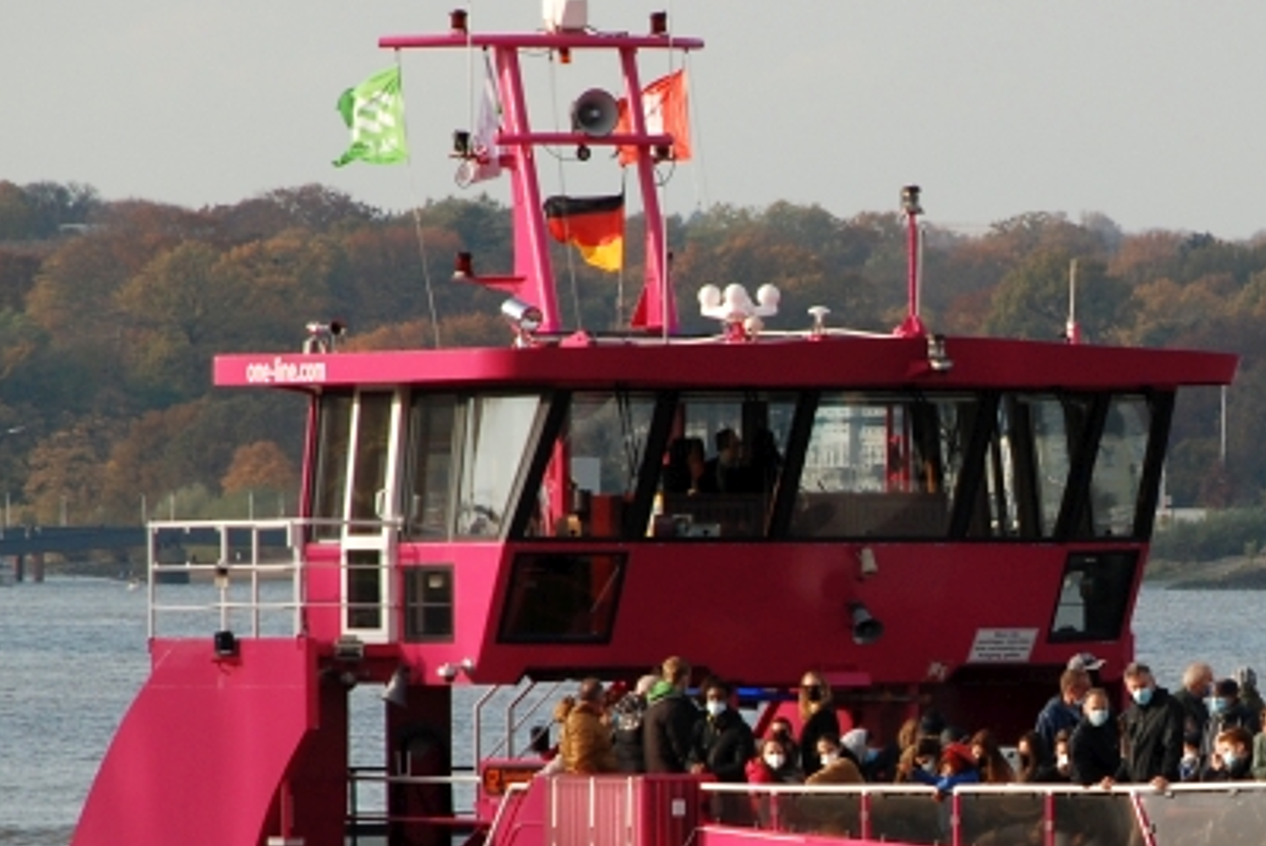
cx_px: 1162
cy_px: 702
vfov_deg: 2.7
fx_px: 18203
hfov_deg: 4.0
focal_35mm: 517
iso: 250
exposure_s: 1/500
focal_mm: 135
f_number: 5.6
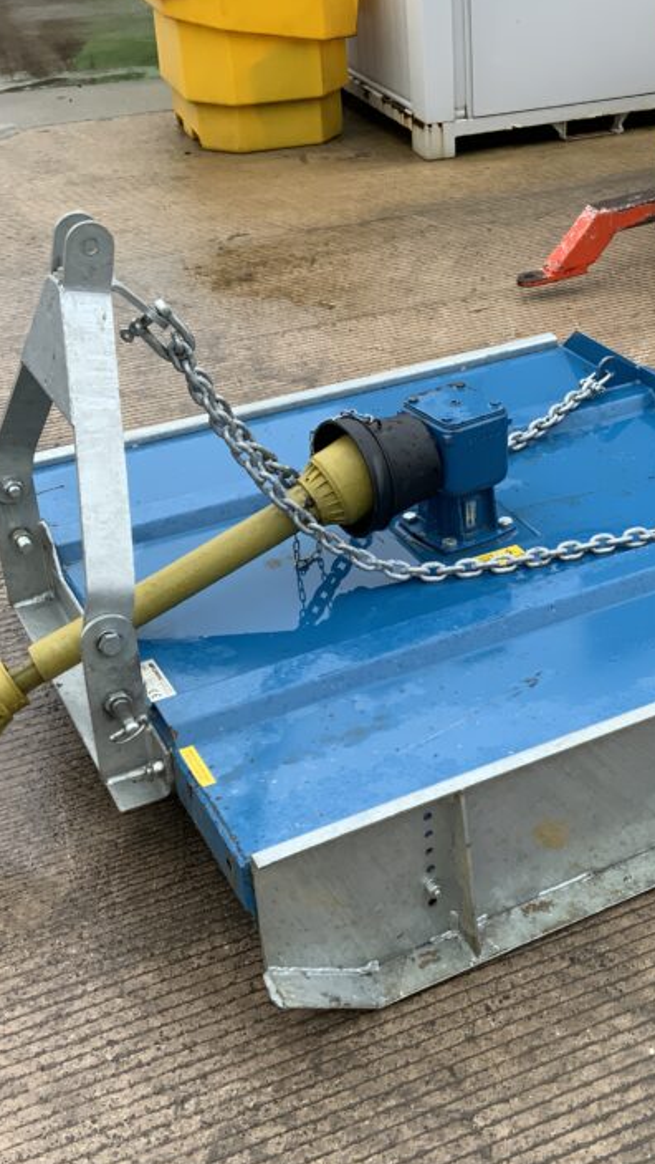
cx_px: 463
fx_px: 1419
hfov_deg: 25.8
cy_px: 571
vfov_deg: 44.6
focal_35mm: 46
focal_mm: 3
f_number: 1.8
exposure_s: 1/297
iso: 16
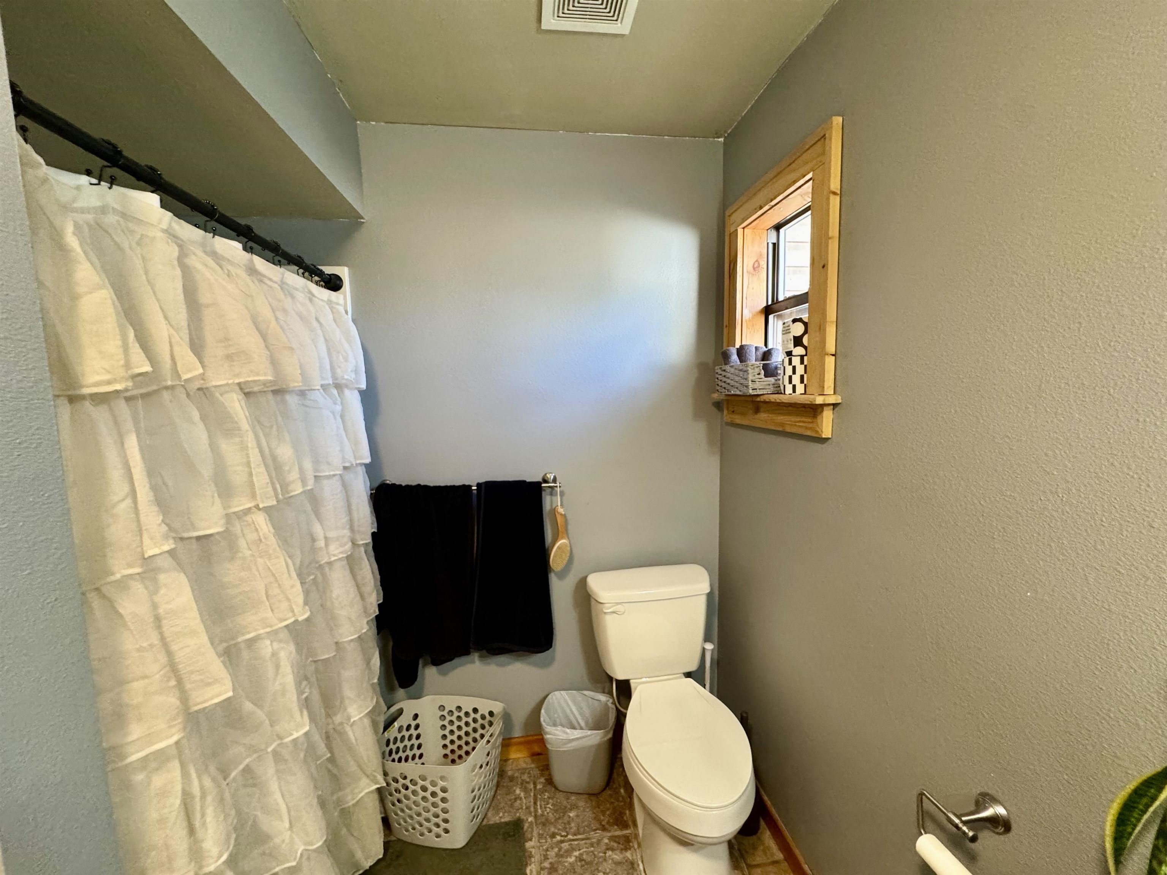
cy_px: 438
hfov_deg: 102.1
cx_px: 584
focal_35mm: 14
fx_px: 472
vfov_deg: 85.7
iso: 400
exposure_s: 1/60
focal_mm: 2.22
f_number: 2.2
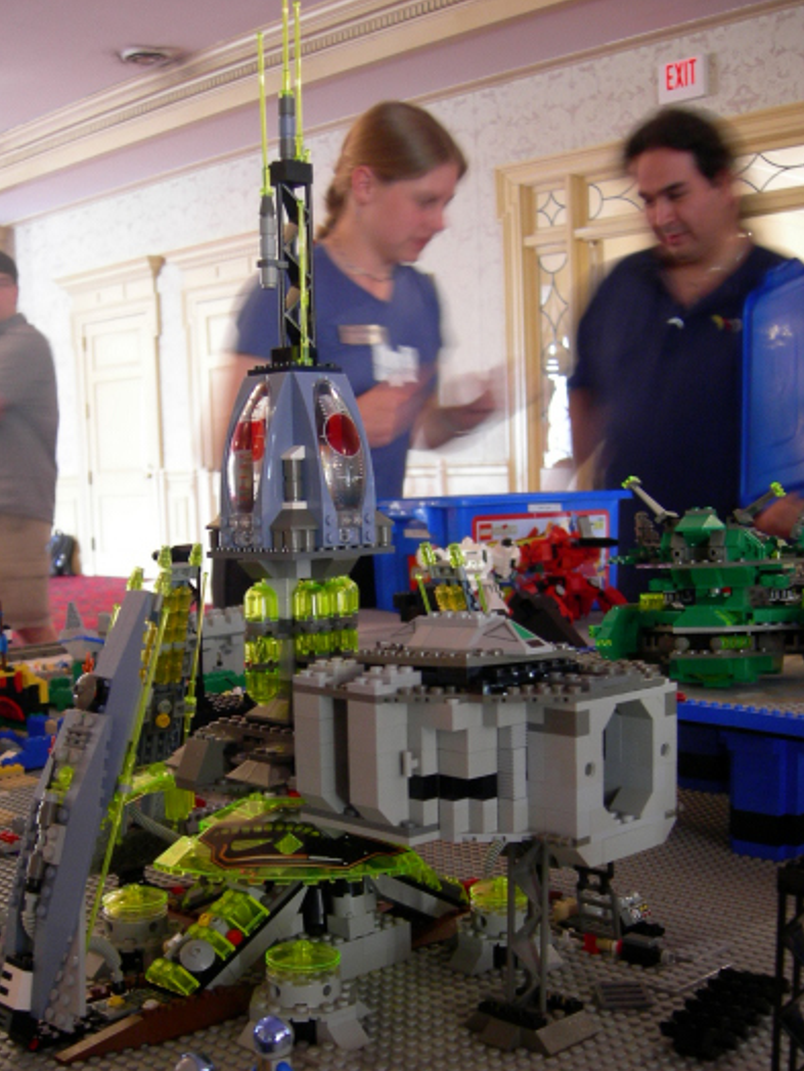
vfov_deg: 42.7
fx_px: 1363
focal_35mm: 44
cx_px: 383
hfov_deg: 32.9
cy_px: 652
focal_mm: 7.5
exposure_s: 1/3.1
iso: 200
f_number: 2.7
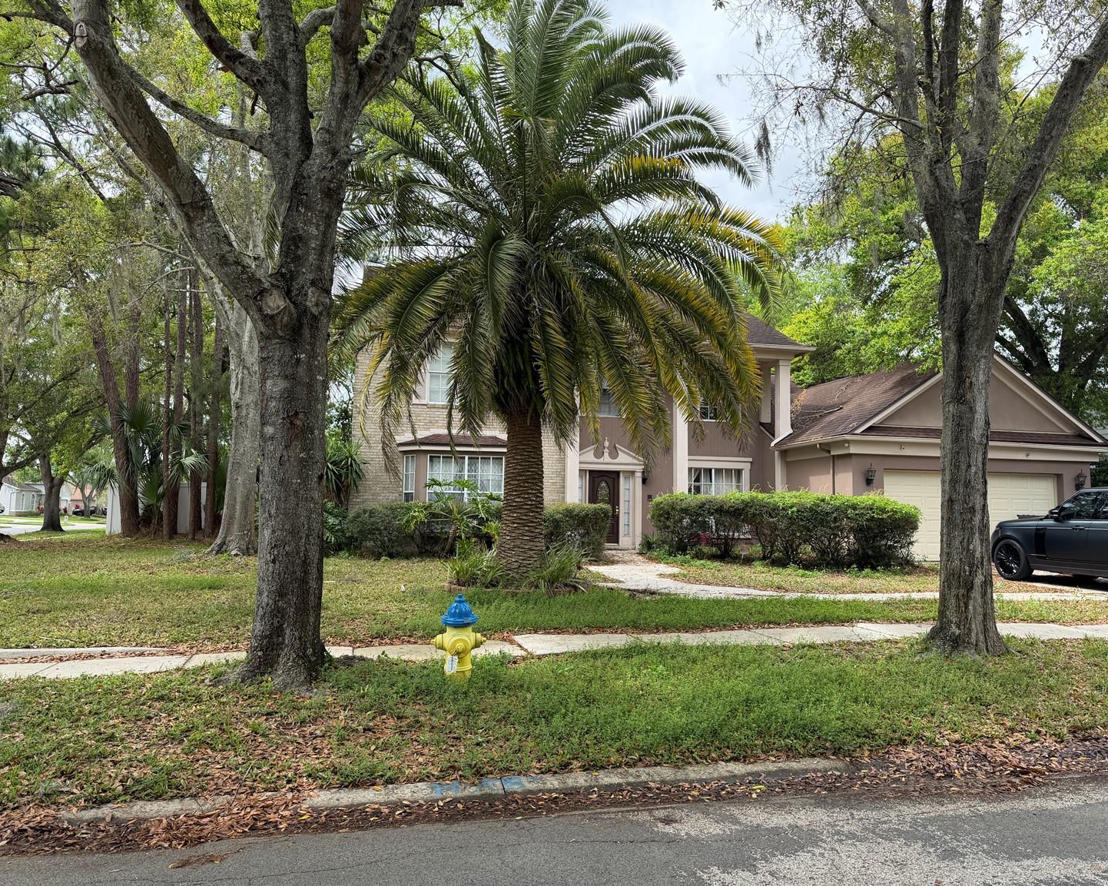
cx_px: 579
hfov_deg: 66.0
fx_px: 852
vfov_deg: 54.9
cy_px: 426
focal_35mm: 26
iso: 100
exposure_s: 1/1770
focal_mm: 6.76
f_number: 1.78
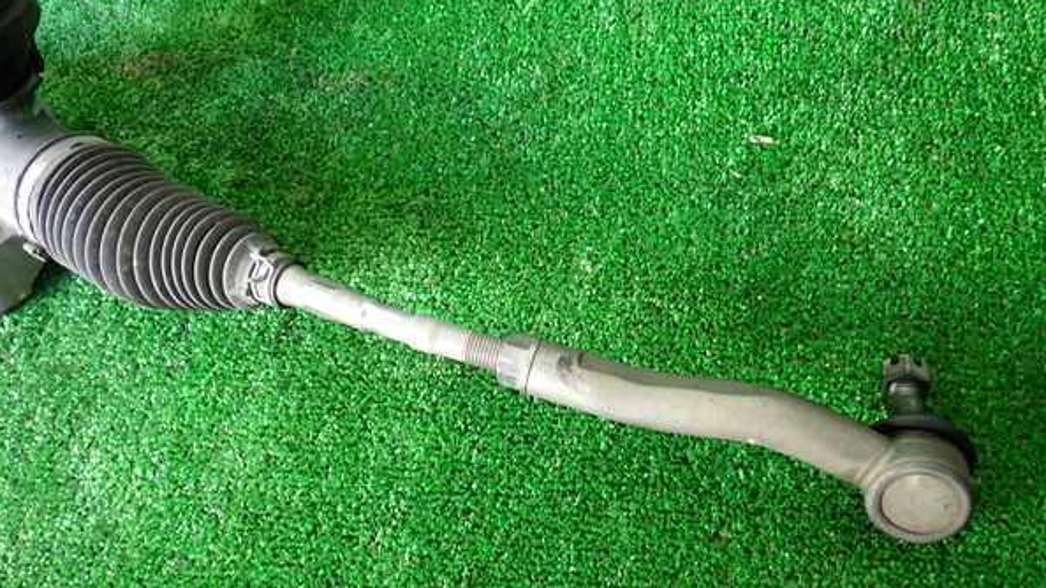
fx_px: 915
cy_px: 324
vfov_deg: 35.6
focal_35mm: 33
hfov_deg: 59.5
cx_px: 523
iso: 500
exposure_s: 1/40
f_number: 2.3
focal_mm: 5.4
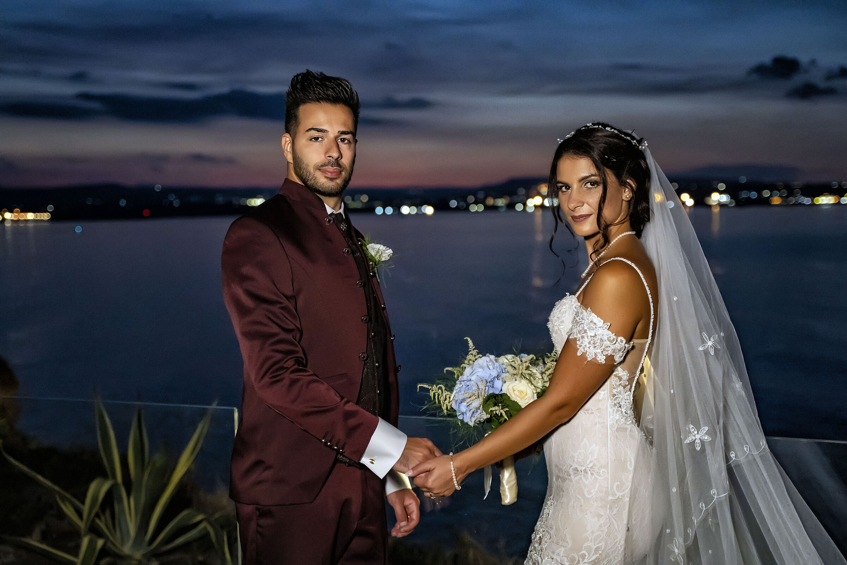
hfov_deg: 41.1
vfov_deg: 28.1
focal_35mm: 48
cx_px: 424
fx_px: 1129
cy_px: 282
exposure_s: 1/80
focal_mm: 48
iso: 6400
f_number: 2.8
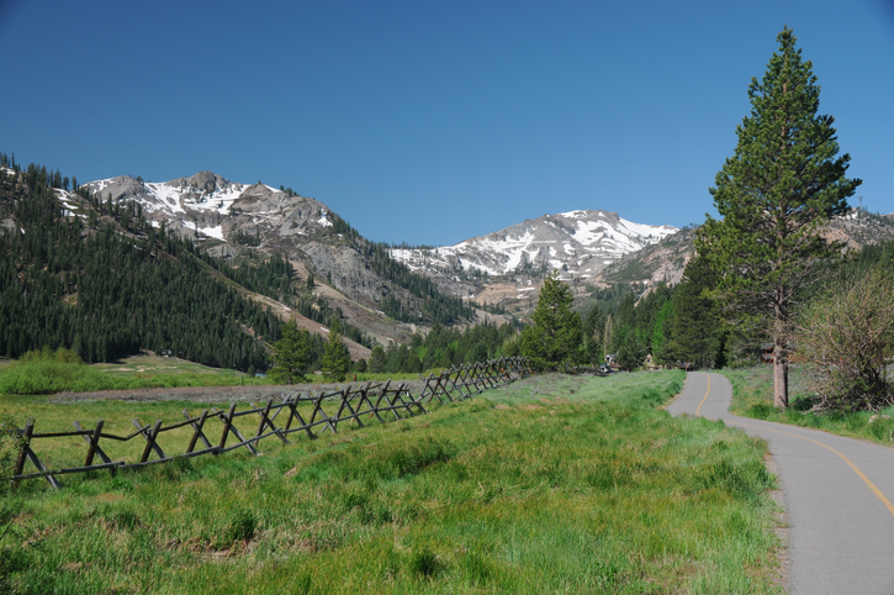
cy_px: 298
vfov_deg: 28.9
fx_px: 1154
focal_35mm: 46
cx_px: 447
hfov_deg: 42.4
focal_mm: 31
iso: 200
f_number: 8
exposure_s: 1/100
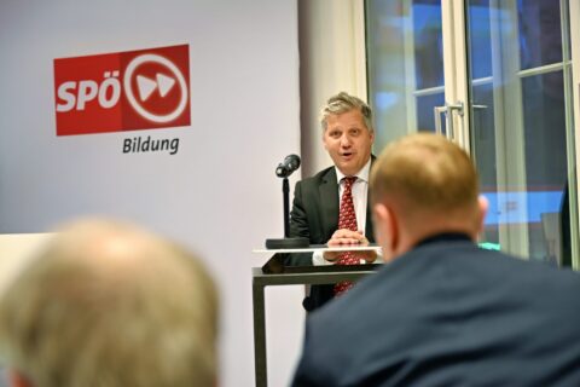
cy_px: 194
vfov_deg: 20.3
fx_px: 1079
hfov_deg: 30.1
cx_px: 290
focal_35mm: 67
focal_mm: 67
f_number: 2.8
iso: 640
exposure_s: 1/60
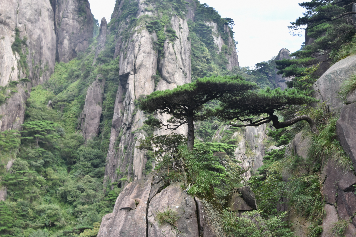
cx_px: 172
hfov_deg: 31.0
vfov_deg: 20.9
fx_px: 643
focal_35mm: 65
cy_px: 115
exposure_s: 1/10
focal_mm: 38
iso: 100
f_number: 18
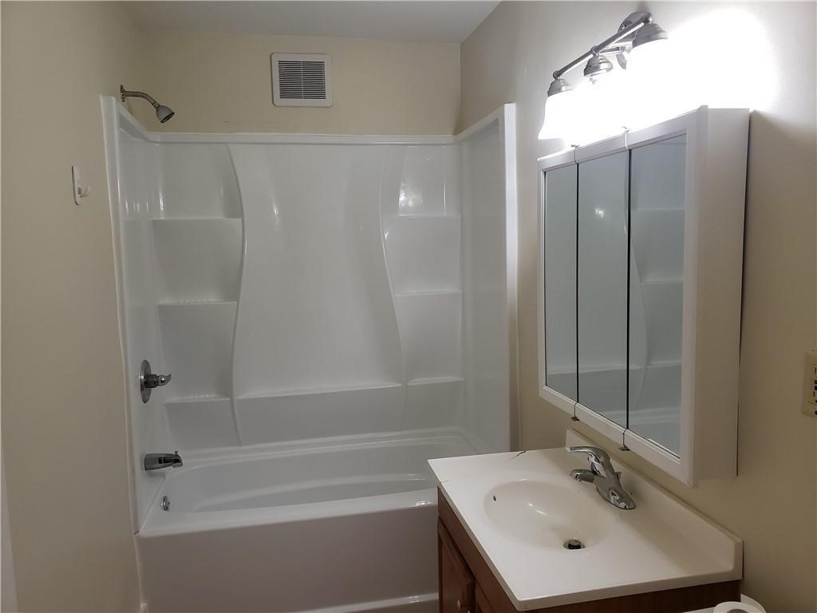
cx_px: 408
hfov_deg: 67.3
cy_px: 306
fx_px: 614
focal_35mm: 26
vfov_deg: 53.1
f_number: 2.4
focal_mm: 4.3
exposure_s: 1/60
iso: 200
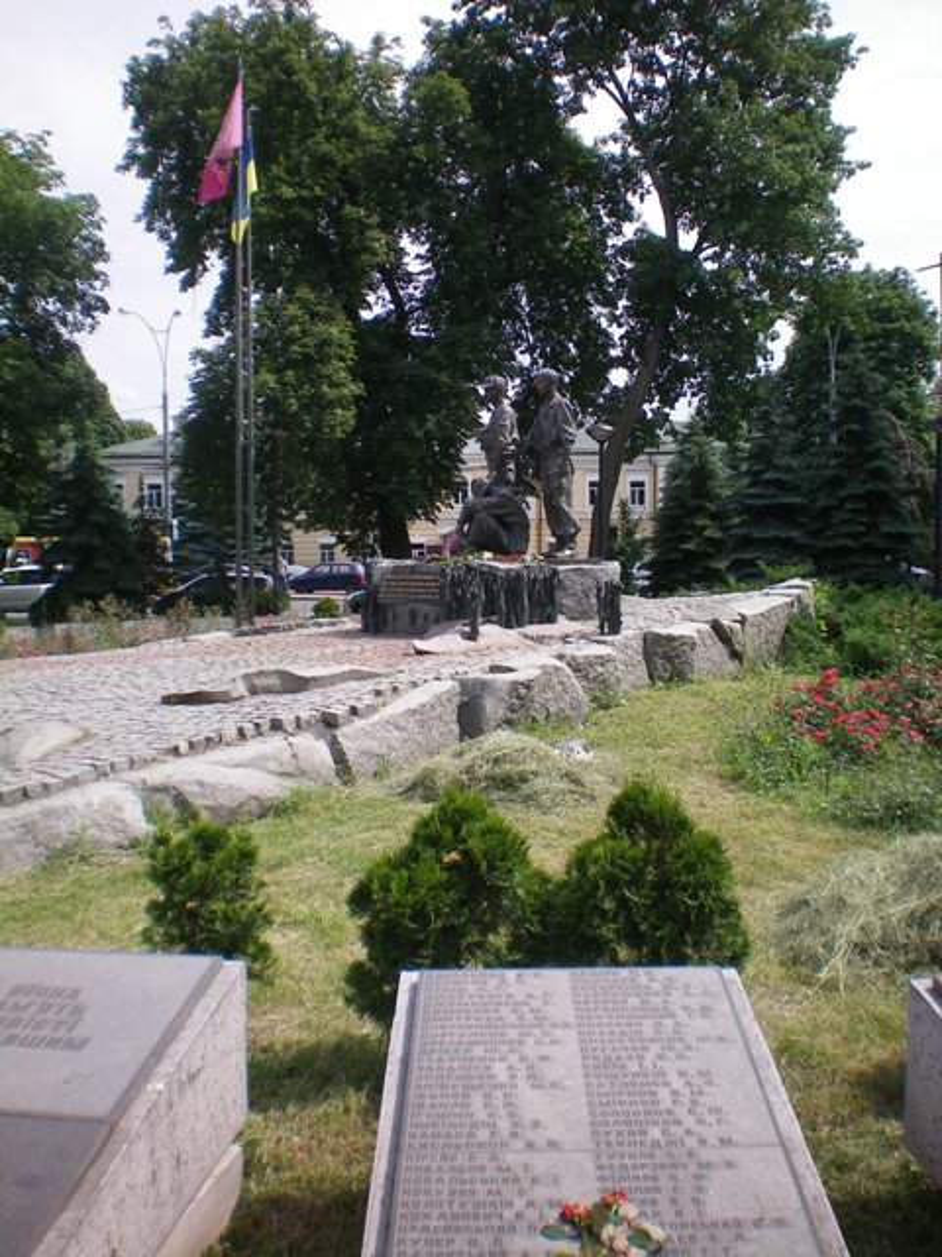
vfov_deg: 49.0
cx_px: 471
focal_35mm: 38
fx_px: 1379
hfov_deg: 37.7
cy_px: 628
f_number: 4.6
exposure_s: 1/320
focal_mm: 6.3
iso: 64
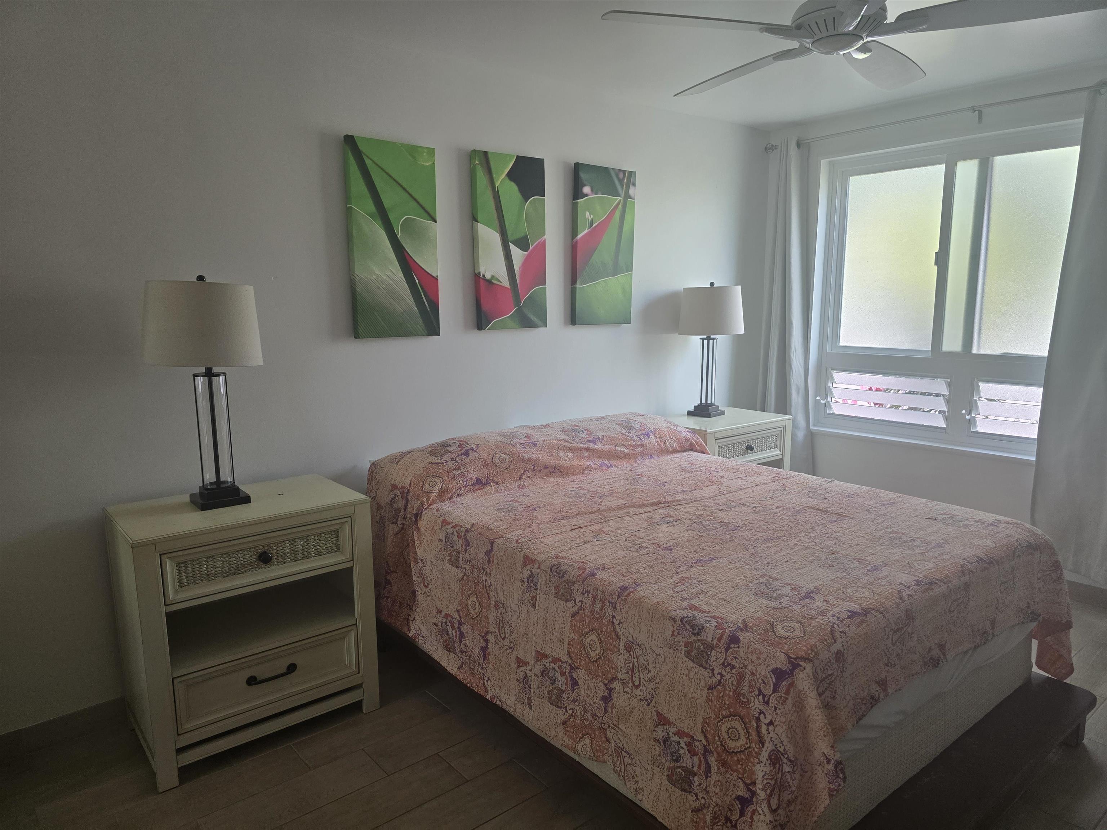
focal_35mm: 23
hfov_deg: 73.9
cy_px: 415
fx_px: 736
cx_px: 554
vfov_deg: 58.9
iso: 160
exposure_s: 1/180
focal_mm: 6.3
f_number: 1.7
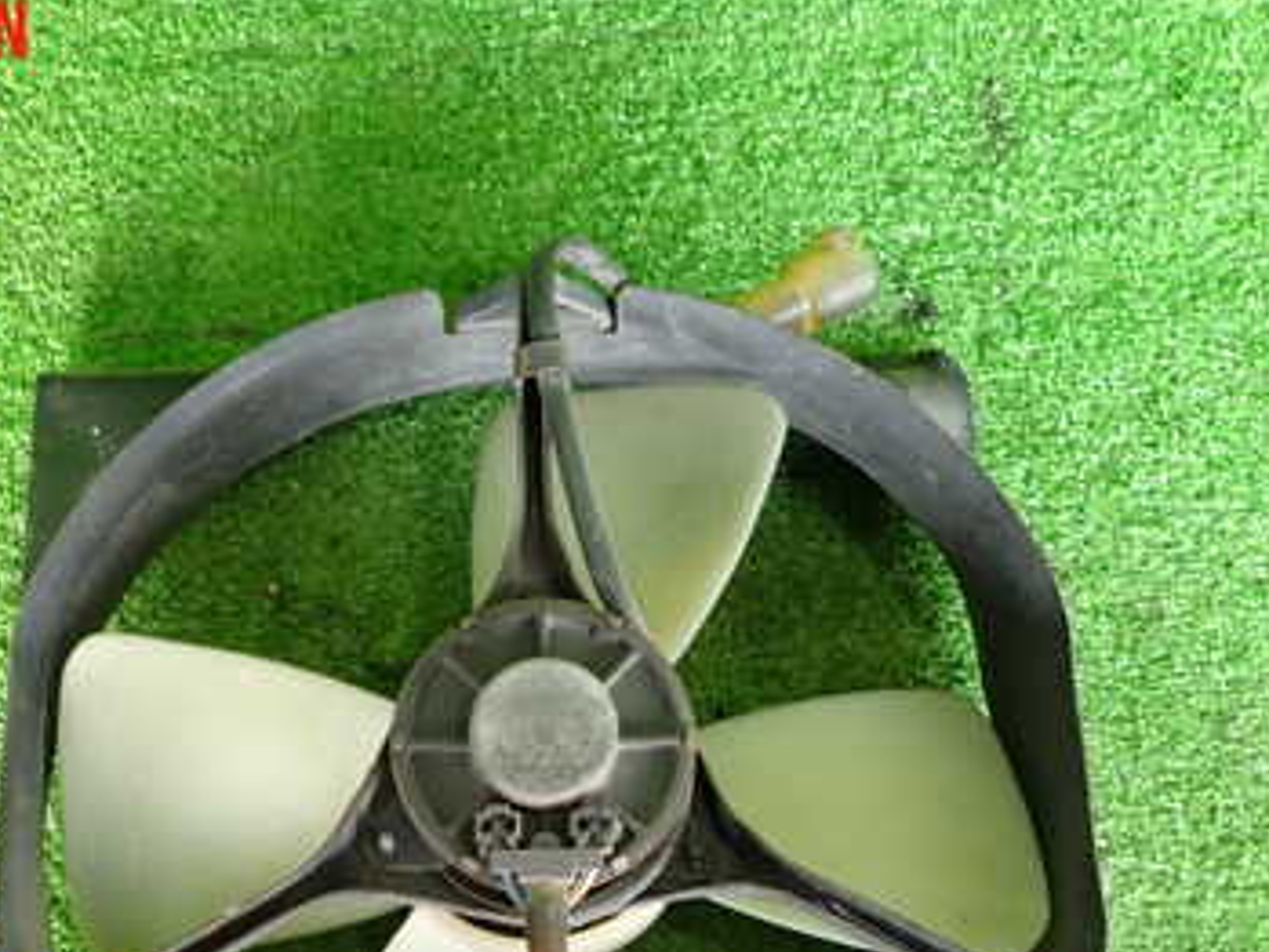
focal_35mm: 43
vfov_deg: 32.4
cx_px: 458
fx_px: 1577
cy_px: 807
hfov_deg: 43.4
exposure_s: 1/30
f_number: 2
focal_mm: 4.5
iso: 200
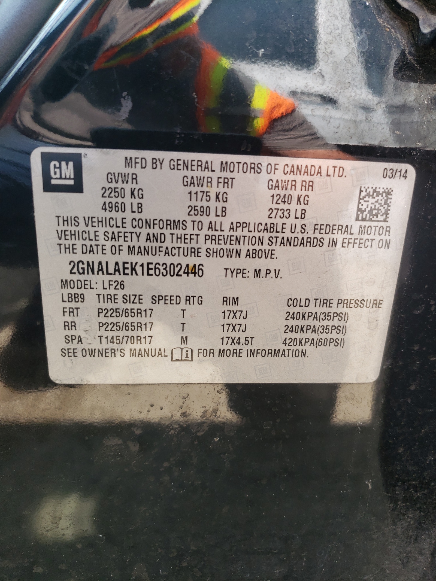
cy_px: 290
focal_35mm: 26
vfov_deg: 67.3
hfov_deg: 53.1
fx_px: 437
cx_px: 218
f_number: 1.5
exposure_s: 1/244
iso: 50
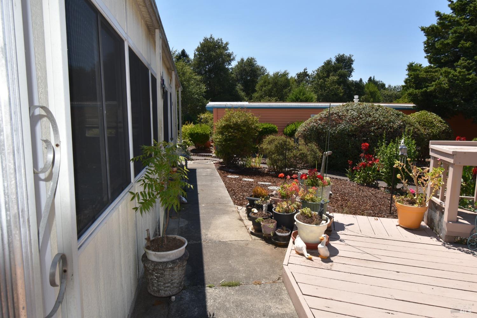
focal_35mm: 21
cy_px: 159
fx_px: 278
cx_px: 238
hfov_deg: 81.2
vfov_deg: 59.5
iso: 100
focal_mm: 14
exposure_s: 1/200
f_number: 10
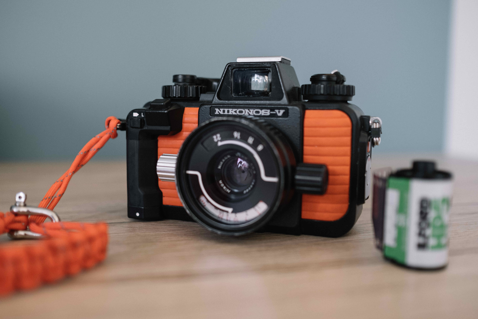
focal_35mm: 35
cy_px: 160
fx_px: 465
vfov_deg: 37.9
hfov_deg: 54.4
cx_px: 239
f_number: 2
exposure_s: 1/50
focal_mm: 23
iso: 800
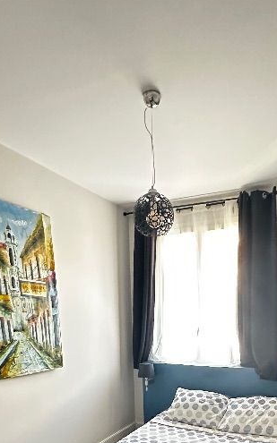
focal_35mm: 27
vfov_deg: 61.5
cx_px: 171
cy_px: 368
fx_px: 326
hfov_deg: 45.6
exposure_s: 1/45
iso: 1250
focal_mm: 2.22
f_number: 2.2
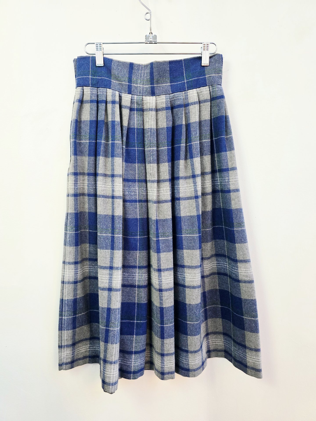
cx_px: 158
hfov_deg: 58.9
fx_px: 280
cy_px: 210
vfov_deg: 73.9
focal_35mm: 23
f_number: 1.7
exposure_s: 1/120
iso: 200
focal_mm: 6.3
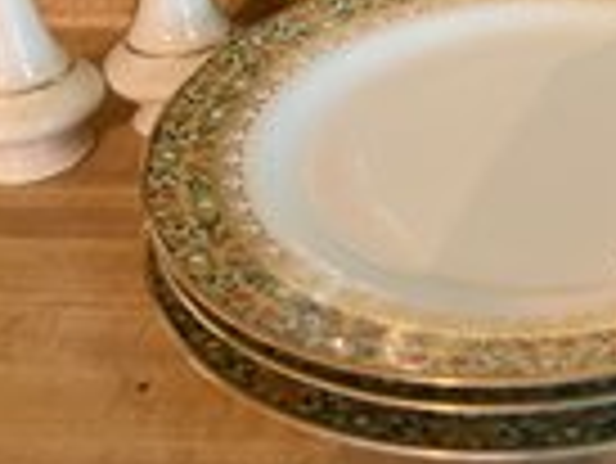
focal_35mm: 65
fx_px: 1158
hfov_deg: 27.1
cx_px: 690
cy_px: -83
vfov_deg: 21.2
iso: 500
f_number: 1.6
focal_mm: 5.1
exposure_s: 1/60
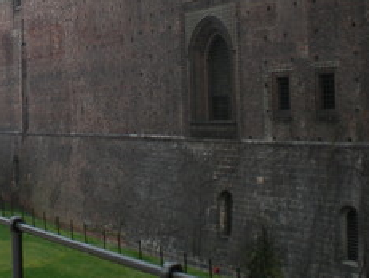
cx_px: 37
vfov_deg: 19.7
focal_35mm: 74
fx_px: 790
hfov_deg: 25.5
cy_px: 48
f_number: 3.1
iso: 64
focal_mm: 6.3
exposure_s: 1/108
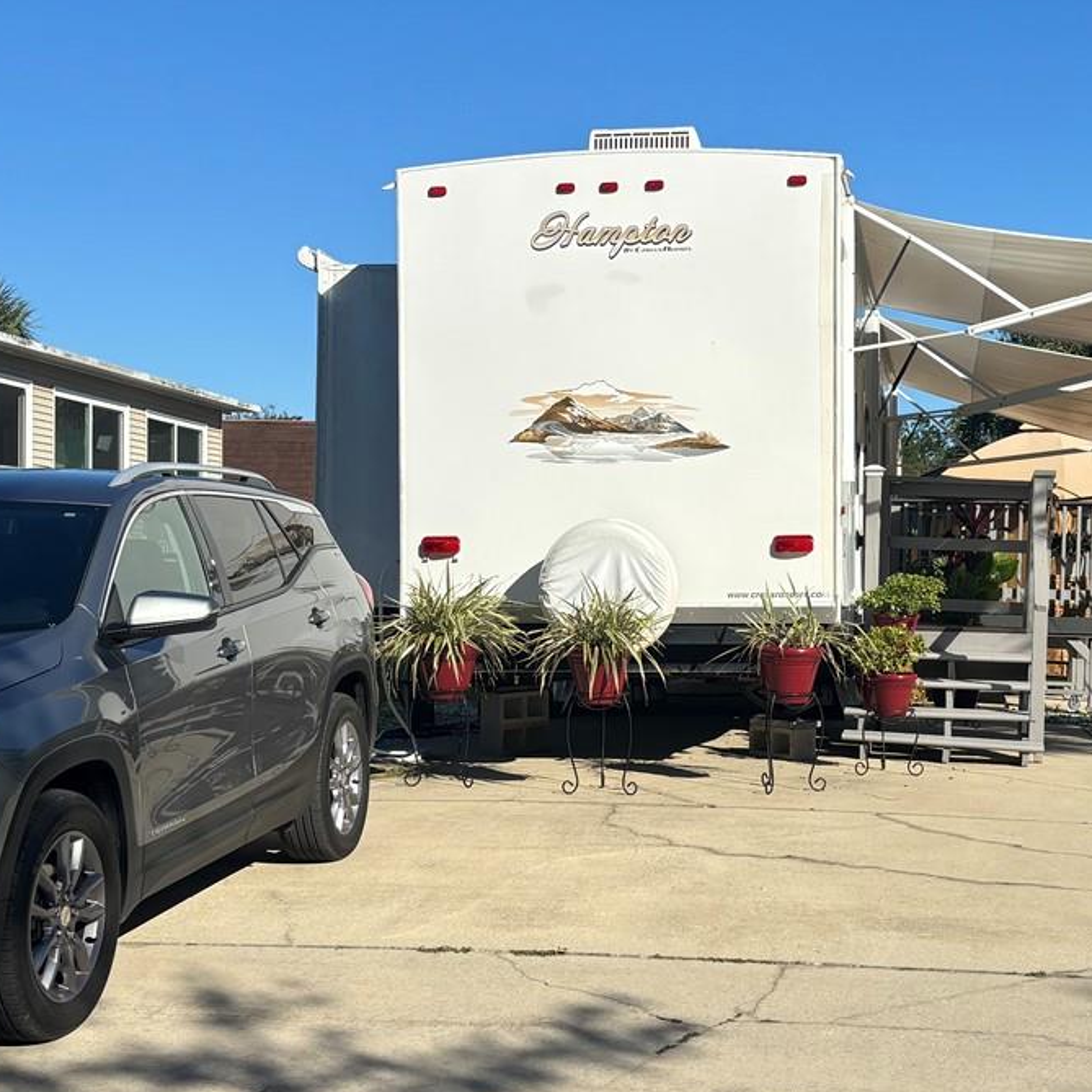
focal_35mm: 55
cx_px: 682
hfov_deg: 31.0
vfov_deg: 31.0
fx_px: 1963
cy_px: 625
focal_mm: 5.96
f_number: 1.6
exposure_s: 1/4854
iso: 50
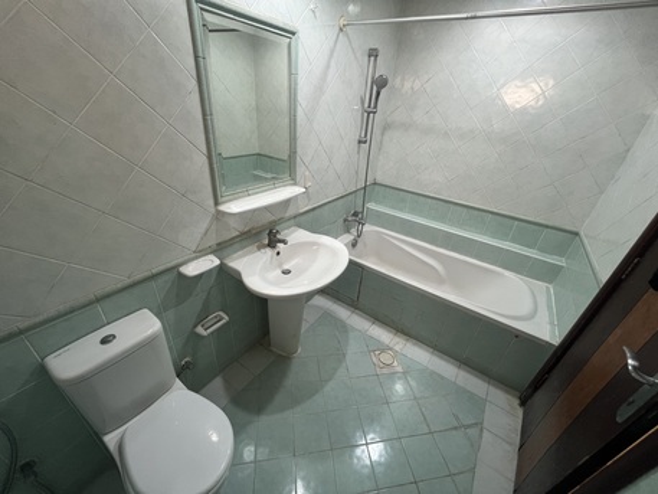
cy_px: 247
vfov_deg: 89.9
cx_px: 329
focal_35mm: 13
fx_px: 247
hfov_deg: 106.2
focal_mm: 1.57
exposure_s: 1/50
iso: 160
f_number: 1.8
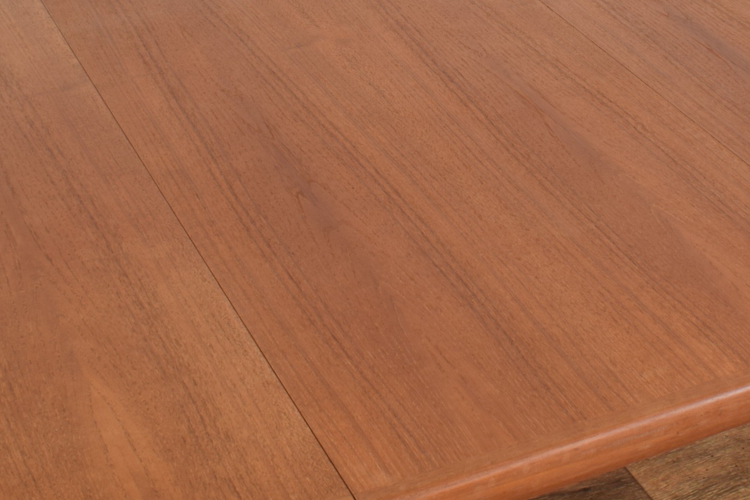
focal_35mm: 72
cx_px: 453
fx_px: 1500
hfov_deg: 28.0
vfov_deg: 18.6
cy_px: 49
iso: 100
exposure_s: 4
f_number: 22
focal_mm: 18
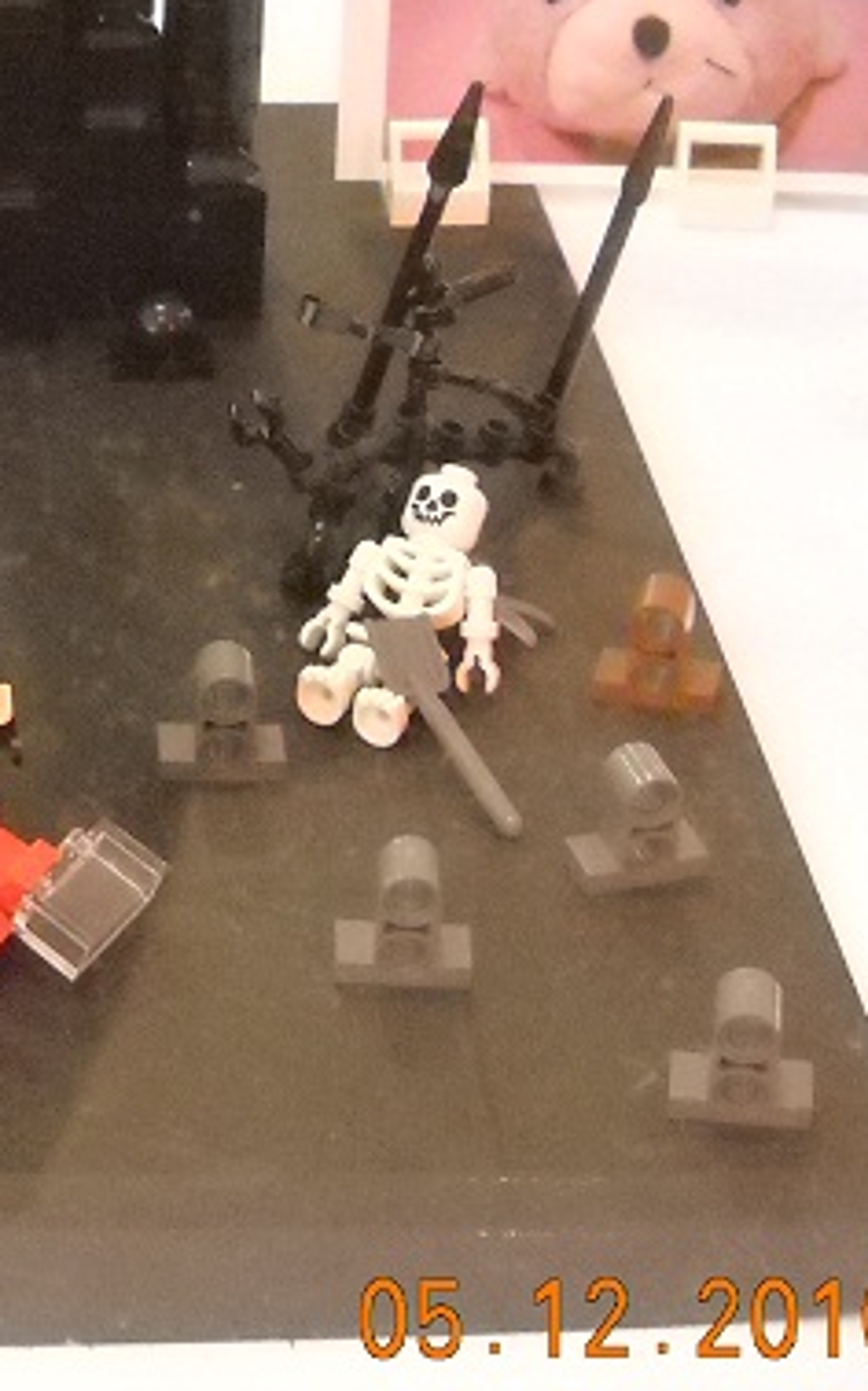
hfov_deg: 13.9
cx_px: -103
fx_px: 3485
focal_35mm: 92
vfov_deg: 22.5
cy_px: 445
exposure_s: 1/35
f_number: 3.1
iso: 800
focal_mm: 6.72
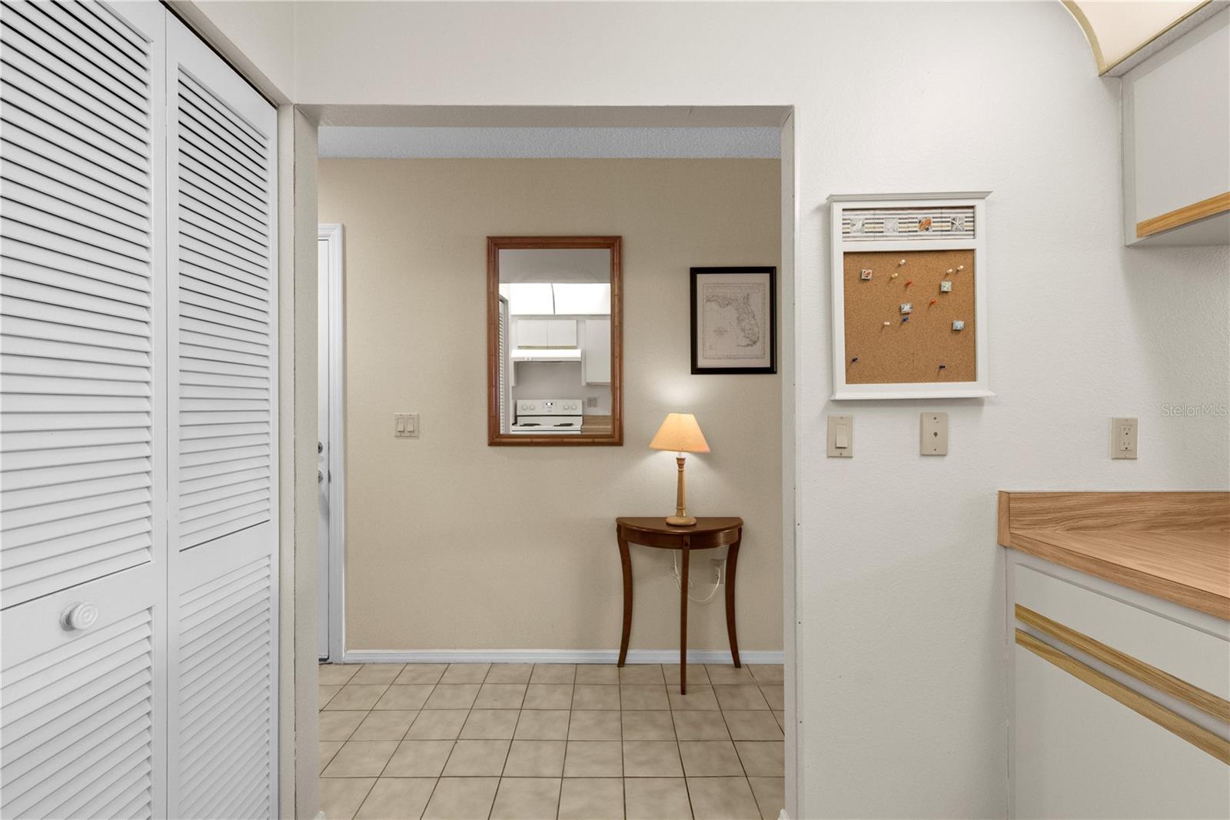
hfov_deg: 100.4
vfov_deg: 77.3
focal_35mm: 15
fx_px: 512
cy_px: 410
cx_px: 615
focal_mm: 10
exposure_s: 1/8
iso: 640
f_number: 7.1
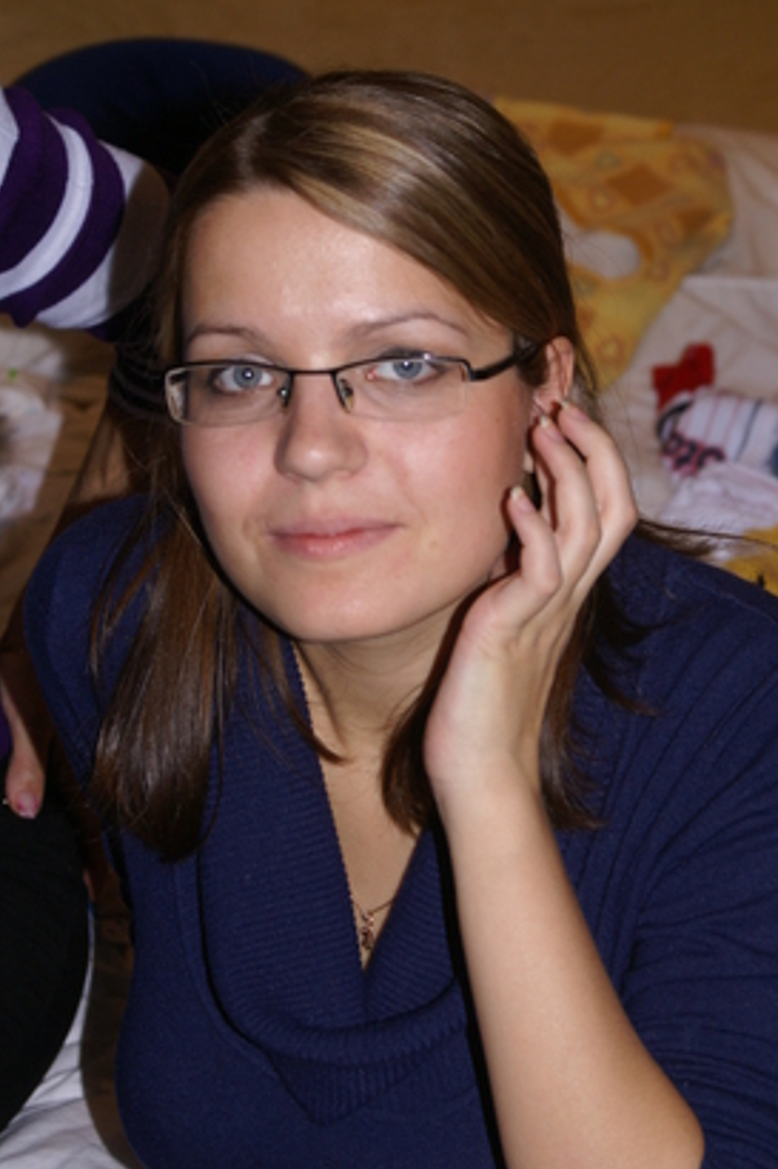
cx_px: 361
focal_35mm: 99
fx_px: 3212
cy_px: 633
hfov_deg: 13.8
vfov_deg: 20.6
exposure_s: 1/100
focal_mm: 60
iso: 400
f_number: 5.6
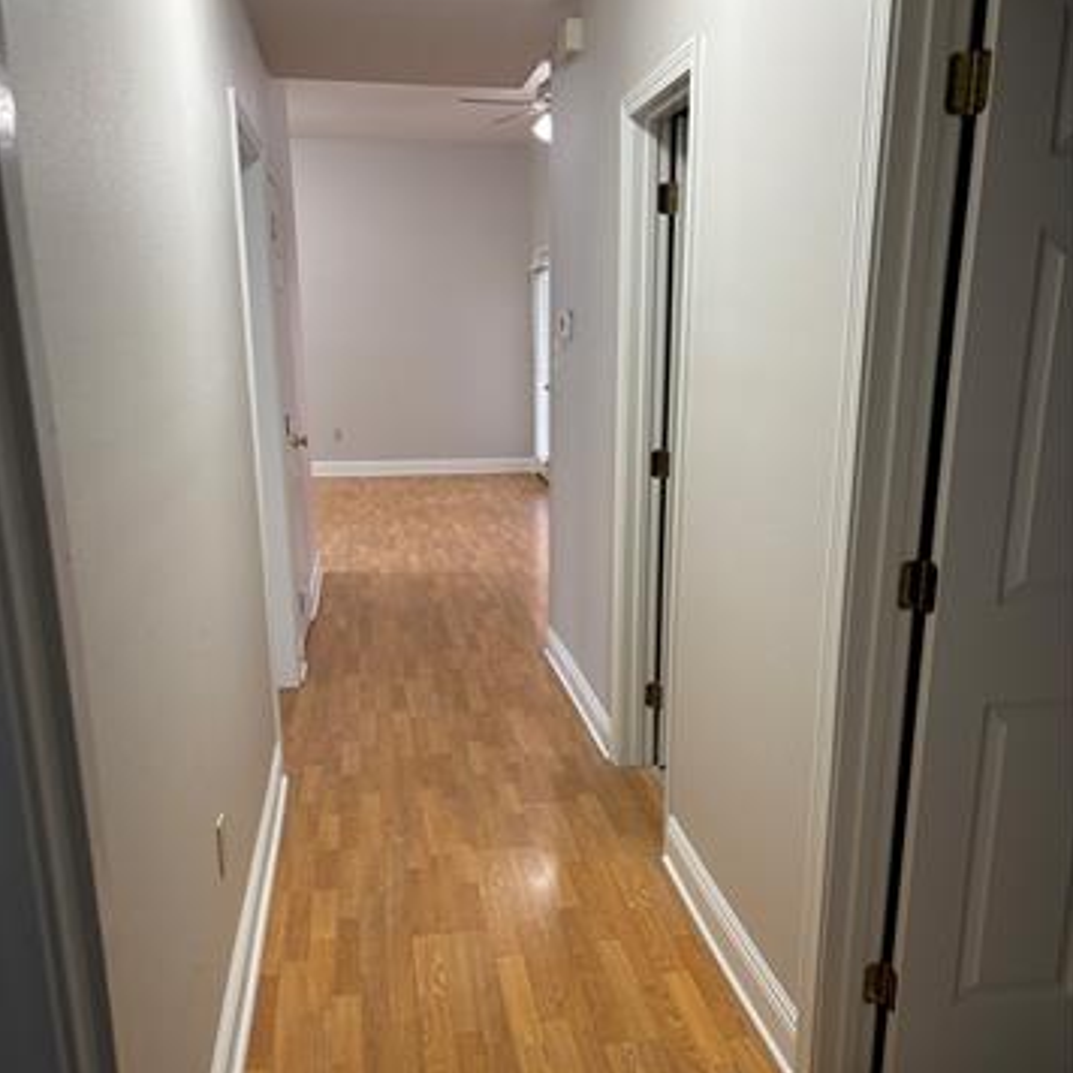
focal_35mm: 31
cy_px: 645
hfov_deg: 52.5
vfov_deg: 52.2
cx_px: 536
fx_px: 1087
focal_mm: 5.96
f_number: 1.6
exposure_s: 1/60
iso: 125
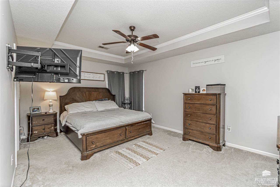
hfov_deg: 100.4
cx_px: 140
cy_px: 94
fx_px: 117
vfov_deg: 77.3
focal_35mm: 15
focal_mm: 10
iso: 3200
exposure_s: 1/60
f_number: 10
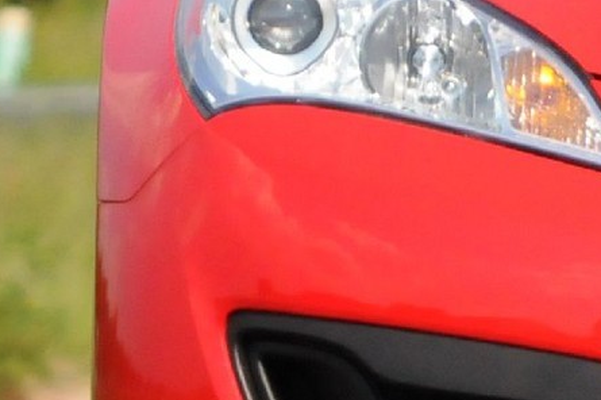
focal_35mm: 1137
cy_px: -47
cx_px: 1117
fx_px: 18964
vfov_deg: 1.2
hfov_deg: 1.8
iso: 2000
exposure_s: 1/8000
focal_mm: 135
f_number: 5.6
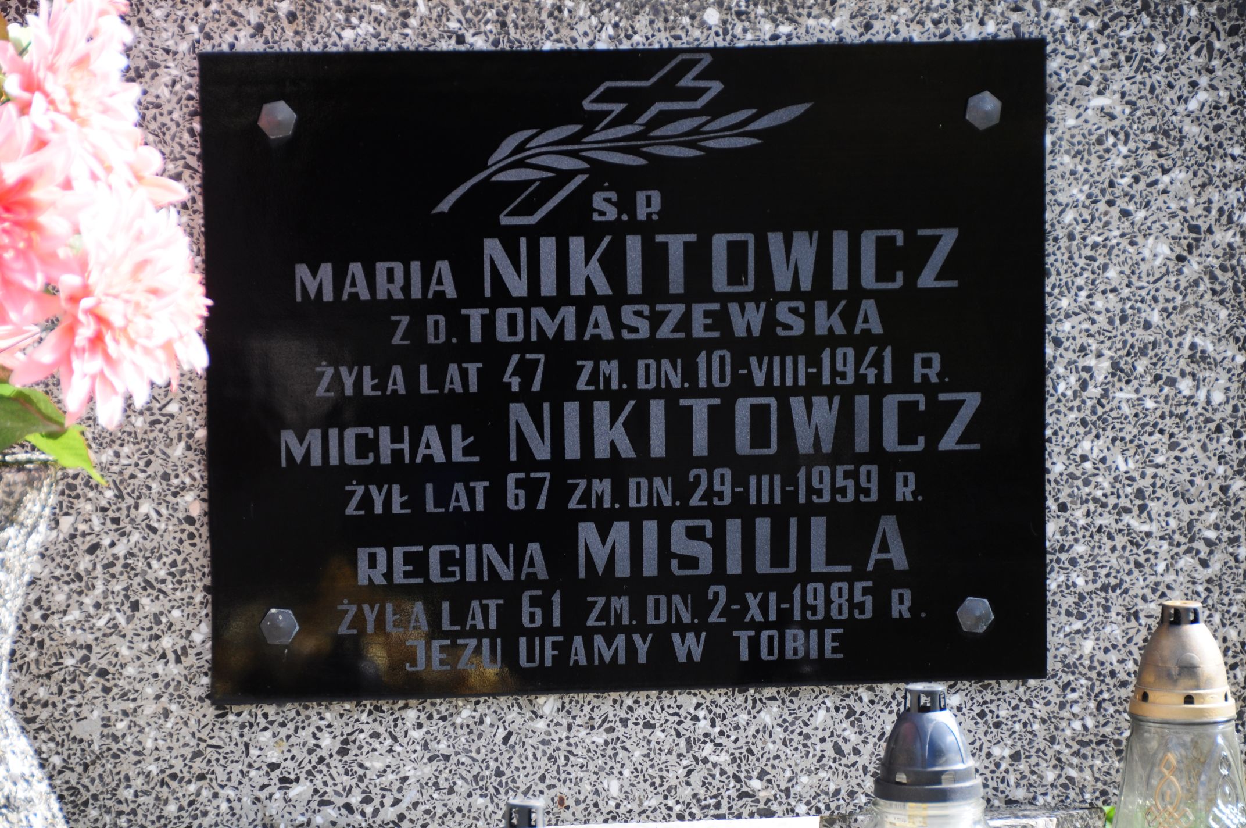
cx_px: 623
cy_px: 414
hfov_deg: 12.2
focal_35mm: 168
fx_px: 5808
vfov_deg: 8.2
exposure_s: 1/250
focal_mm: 112
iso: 250
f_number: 5.3
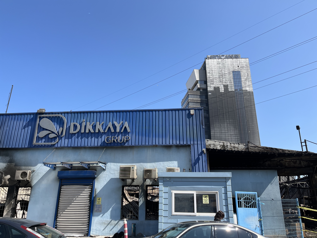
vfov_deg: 53.1
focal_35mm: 26
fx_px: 238
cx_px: 158
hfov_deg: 67.3
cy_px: 119
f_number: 1.6
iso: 50
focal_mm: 5.1
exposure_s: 1/2571
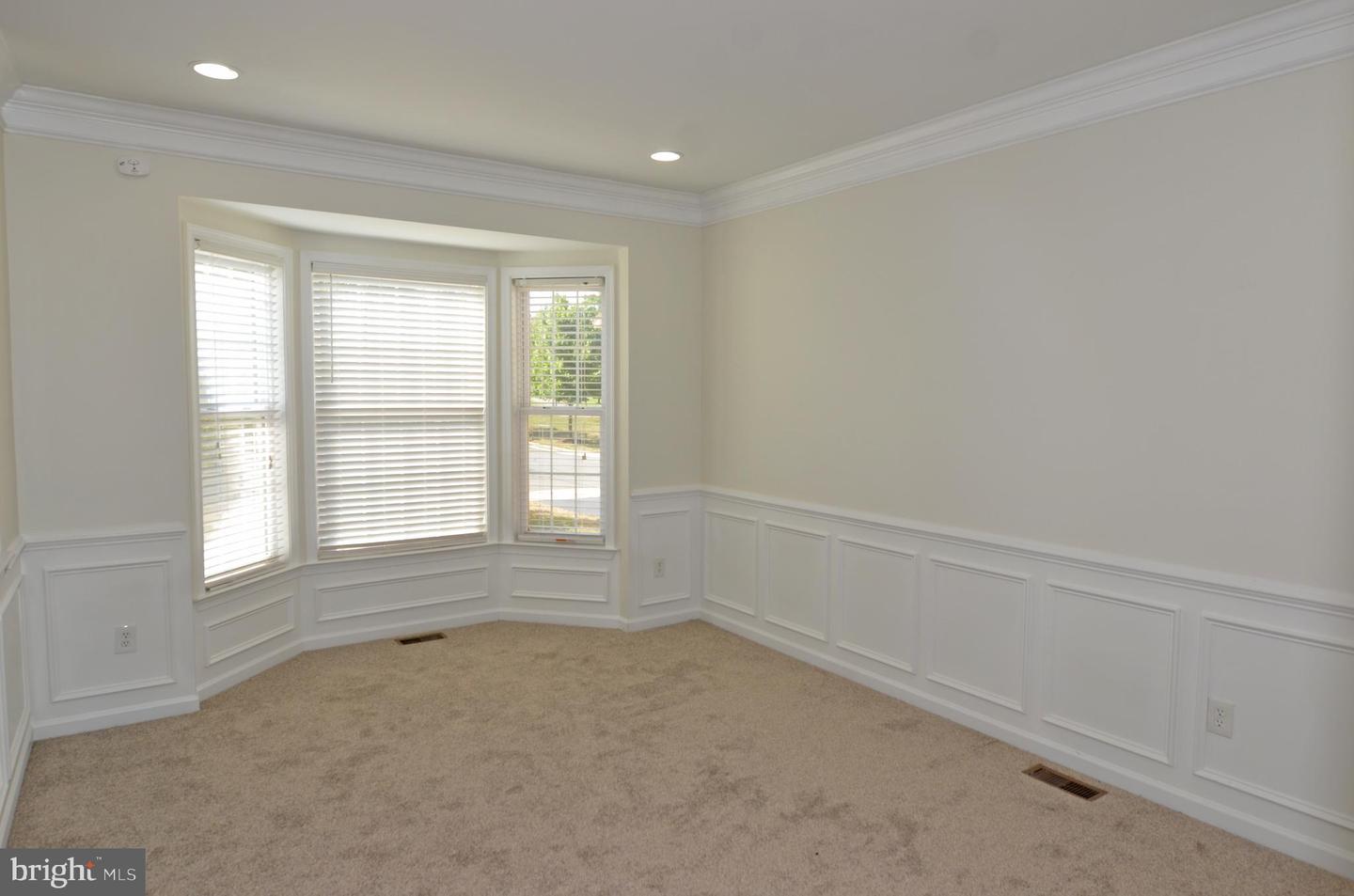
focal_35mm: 21
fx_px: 788
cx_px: 677
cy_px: 448
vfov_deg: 59.2
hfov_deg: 81.3
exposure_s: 1/100
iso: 200
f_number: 5
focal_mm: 14
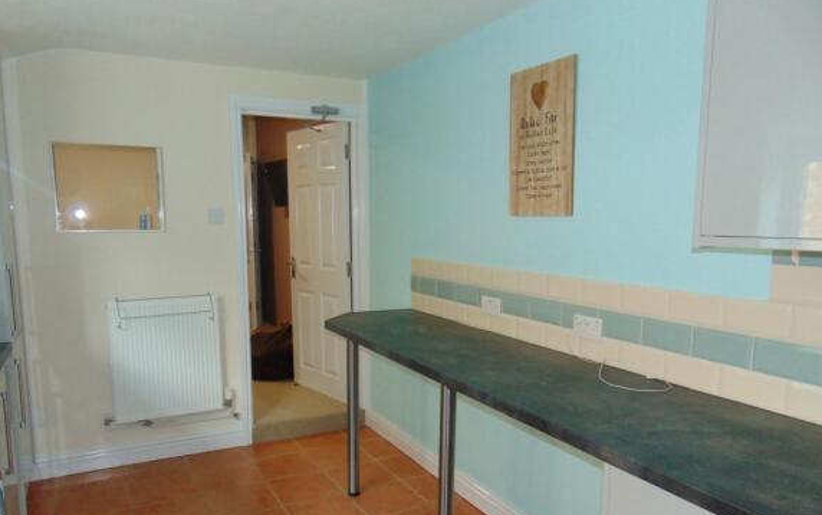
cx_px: 416
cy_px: 307
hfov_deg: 68.4
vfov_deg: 45.8
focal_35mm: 27
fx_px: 605
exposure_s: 1/30
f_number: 3
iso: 200
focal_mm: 4.5
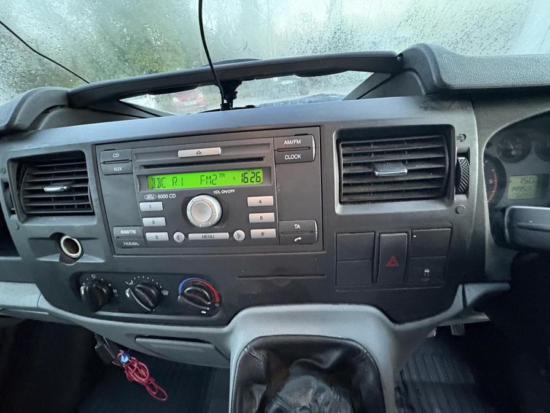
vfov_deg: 85.7
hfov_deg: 102.1
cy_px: 206
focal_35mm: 14
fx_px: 222
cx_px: 275
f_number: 2.2
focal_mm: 2.22
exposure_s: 1/30
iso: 1250
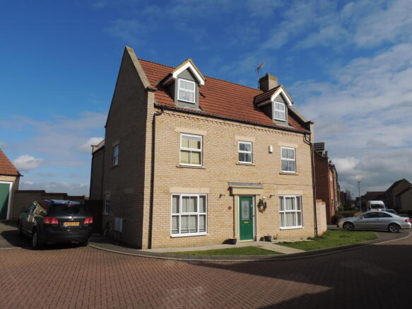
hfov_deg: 71.6
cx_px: 206
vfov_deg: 56.8
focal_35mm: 24
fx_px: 286
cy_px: 154
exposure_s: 1/1250
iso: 100
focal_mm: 4.3
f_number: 4.2
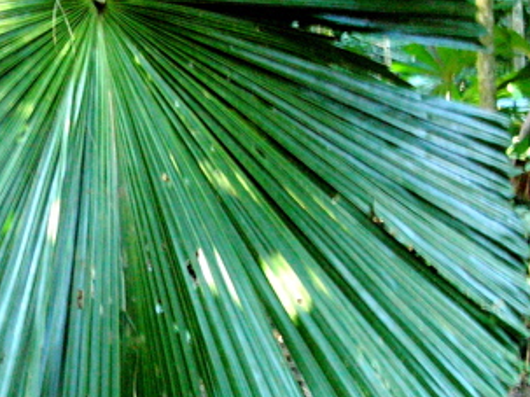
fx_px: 1163
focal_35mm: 76
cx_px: 77
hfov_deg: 25.1
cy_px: 193
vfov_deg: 19.4
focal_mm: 6
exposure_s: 1/3
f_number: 2.7
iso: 300
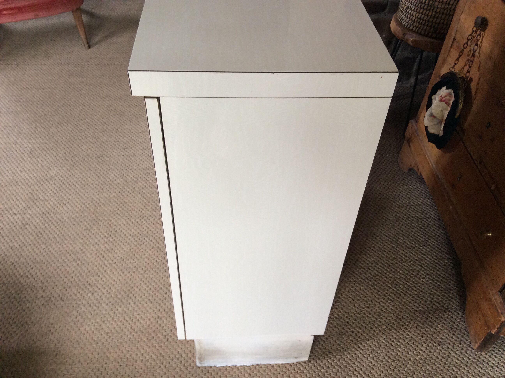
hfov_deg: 56.9
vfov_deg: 44.1
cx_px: 252
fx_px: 466
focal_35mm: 32
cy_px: 189
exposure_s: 1/25
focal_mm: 3.3
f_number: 2.4
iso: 100
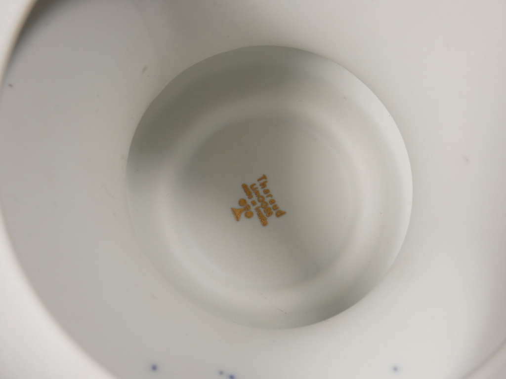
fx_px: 570
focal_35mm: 39
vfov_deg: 36.8
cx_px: 253
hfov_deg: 47.9
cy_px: 190
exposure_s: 1/125
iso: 100
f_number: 3.6
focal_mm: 7.1
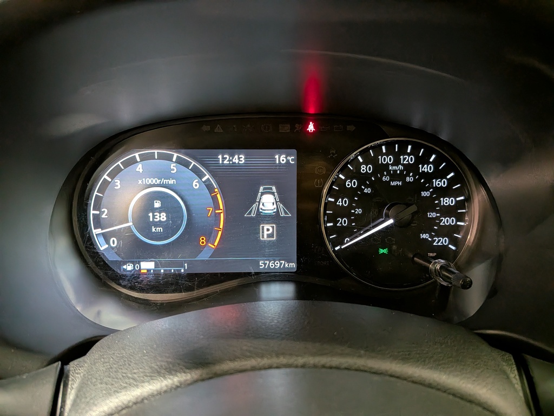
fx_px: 384
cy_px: 208
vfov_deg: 56.8
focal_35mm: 24
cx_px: 277
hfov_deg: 71.6
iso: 578
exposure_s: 1/50
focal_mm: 4.53
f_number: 1.7
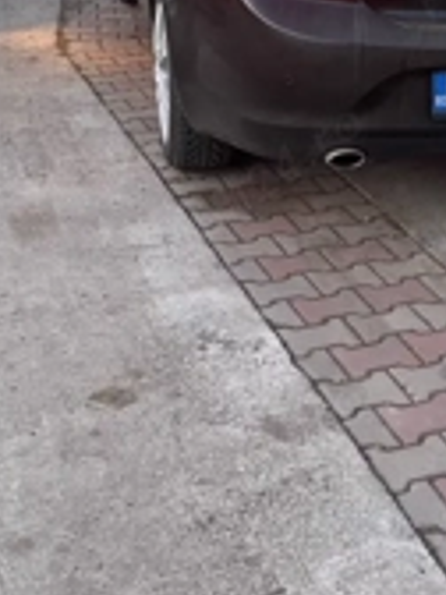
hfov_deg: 23.5
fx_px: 1065
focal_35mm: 62
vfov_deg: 31.1
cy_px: 237
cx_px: 319
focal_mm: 4.2
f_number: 1.6
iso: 640
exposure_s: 1/40
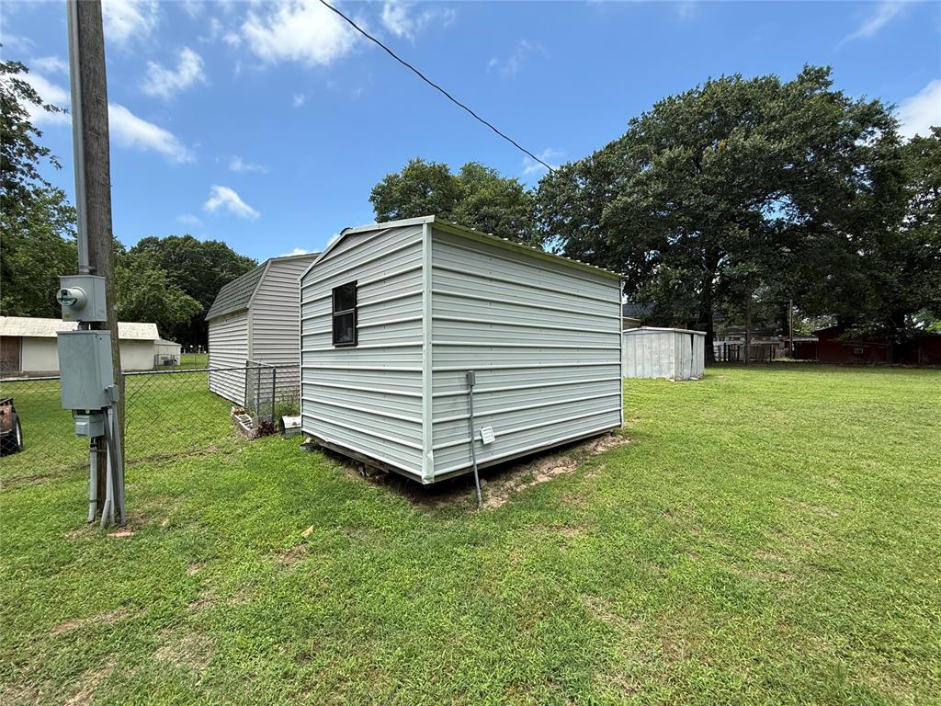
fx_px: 381
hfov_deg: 102.1
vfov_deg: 85.7
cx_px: 470
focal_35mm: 14
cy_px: 353
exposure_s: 1/942
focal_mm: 2.22
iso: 50
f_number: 2.2
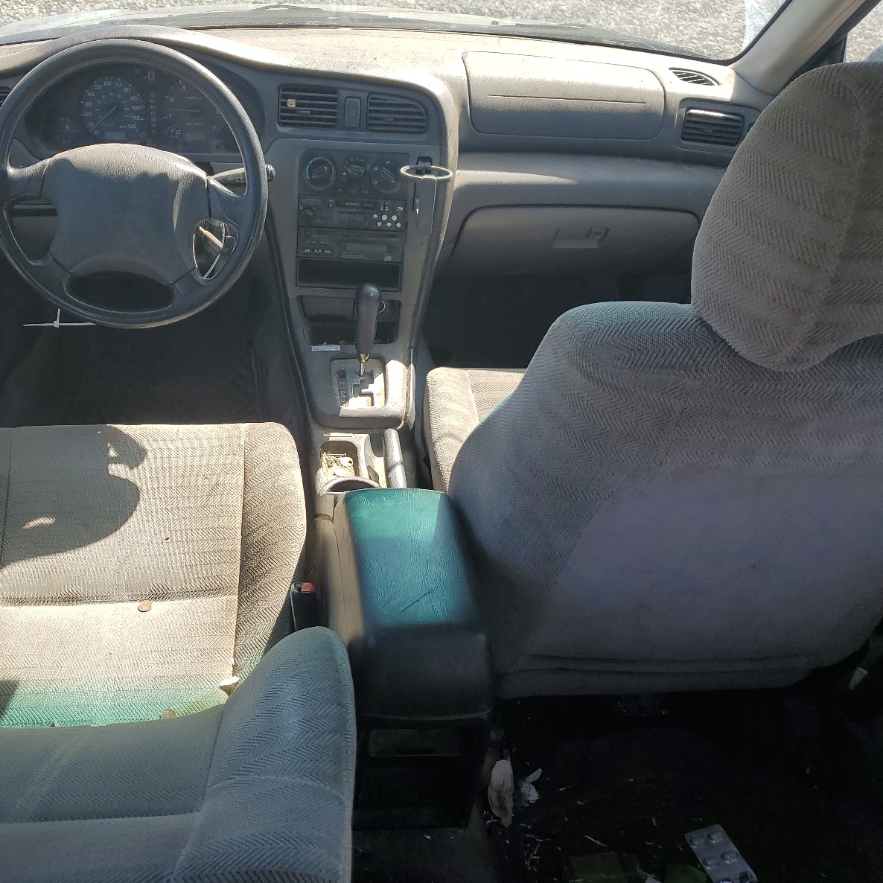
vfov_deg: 52.5
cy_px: 441
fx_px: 895
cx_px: 344
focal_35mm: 31
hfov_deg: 52.1
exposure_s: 1/714
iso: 50
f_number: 1.5
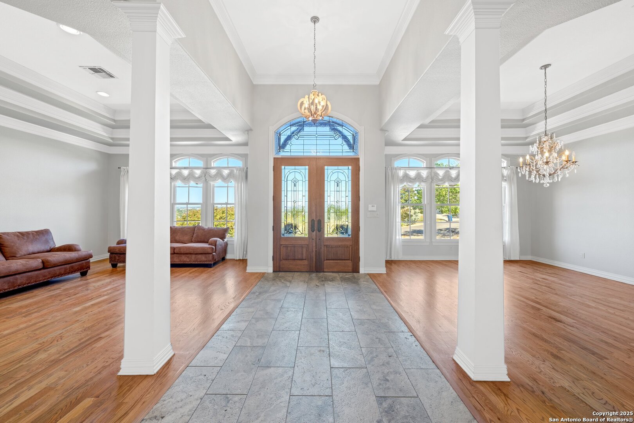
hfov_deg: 104.3
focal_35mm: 14
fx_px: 247
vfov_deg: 81.2
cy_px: 212
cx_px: 317
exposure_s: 1/1.25
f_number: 8
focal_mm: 14
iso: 100
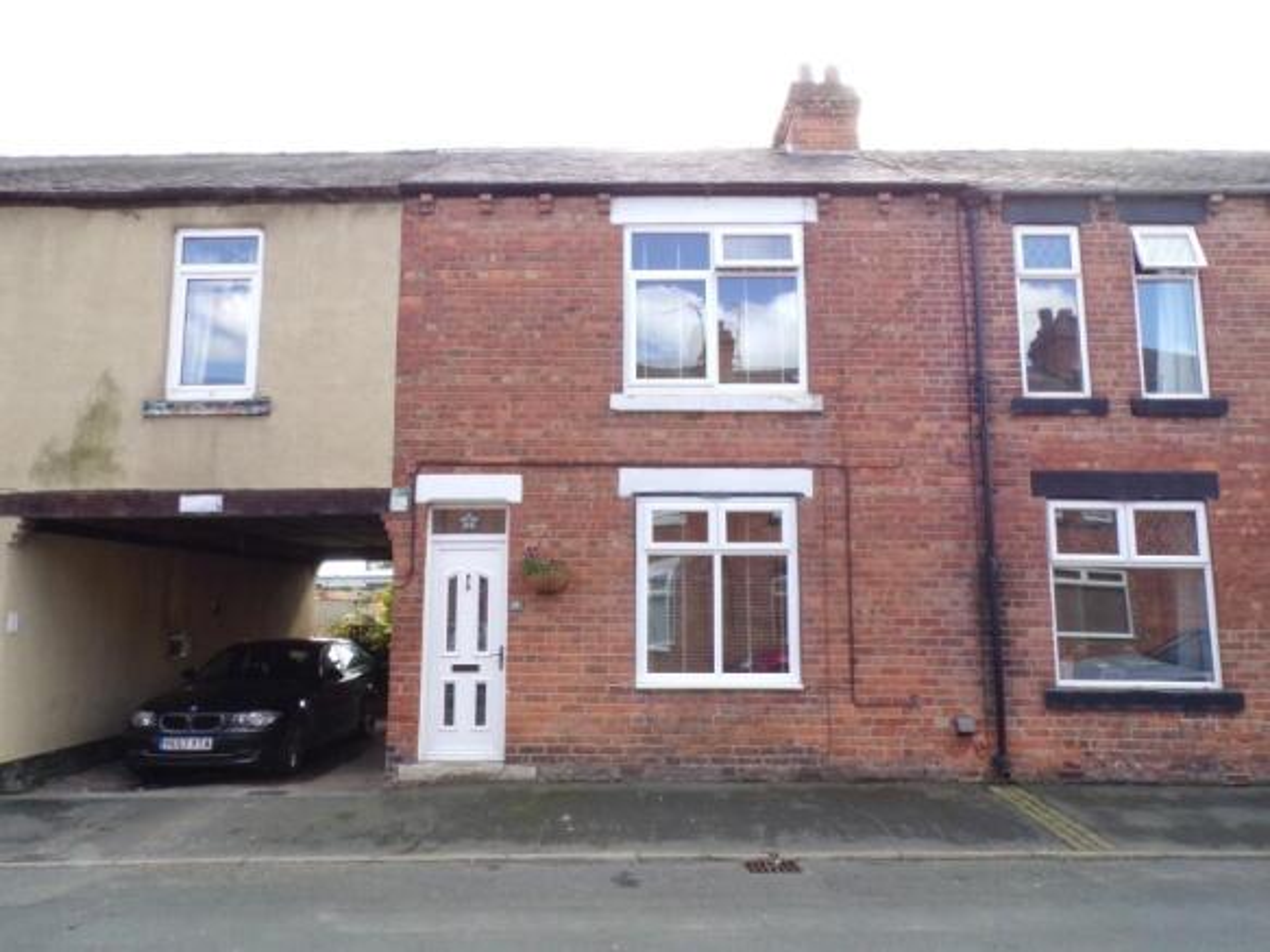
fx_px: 880
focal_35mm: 24
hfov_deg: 71.6
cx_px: 635
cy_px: 476
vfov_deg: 56.8
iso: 200
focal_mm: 4.3
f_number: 8
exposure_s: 1/60
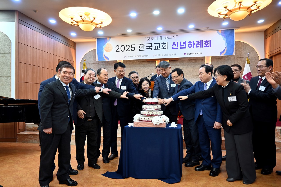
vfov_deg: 53.1
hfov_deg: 73.8
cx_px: 140
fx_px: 187
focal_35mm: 24
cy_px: 94
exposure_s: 1/25
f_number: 3.5
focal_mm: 16
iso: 360
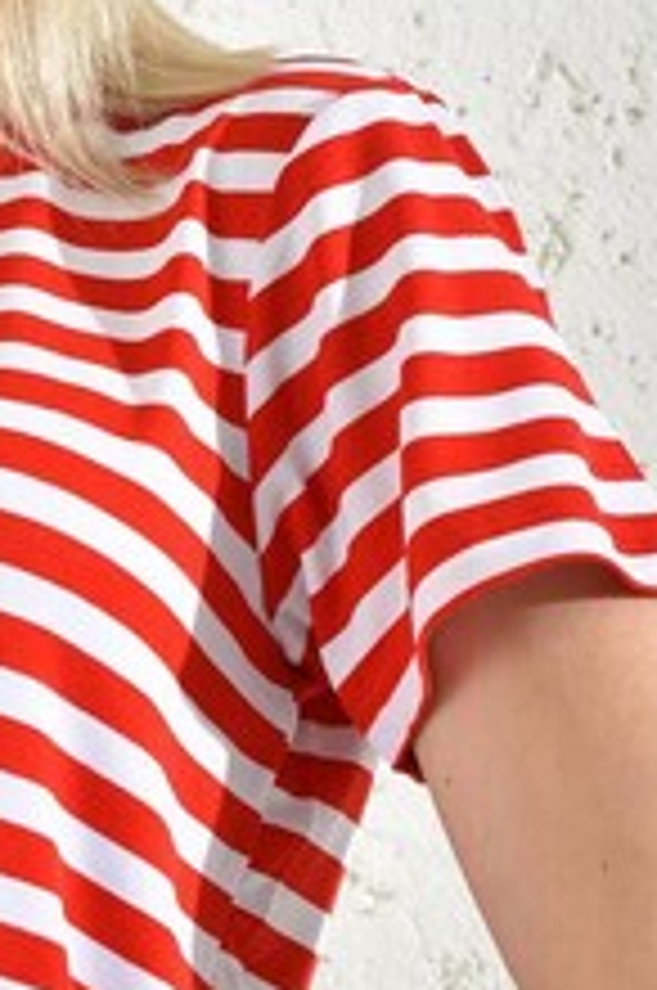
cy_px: 450
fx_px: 4311
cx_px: -328
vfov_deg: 13.1
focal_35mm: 157
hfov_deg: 8.5
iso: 100
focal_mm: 46
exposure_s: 1/160
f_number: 7.1
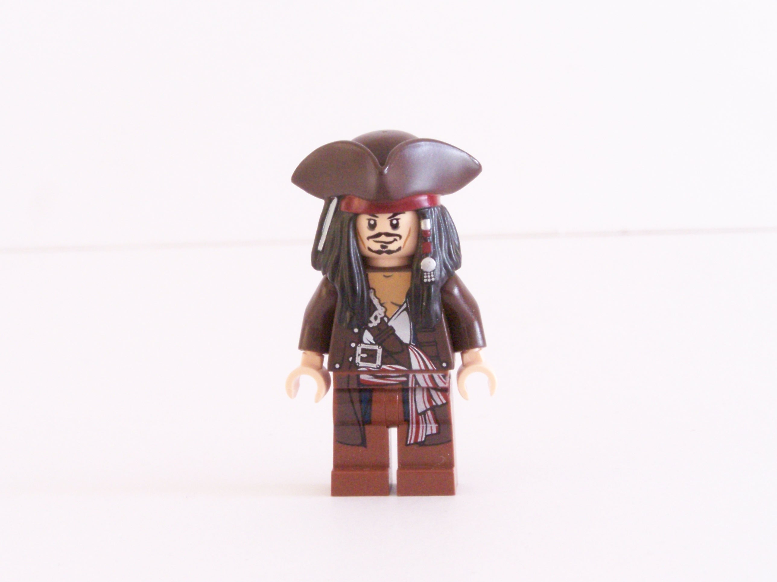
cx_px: 388
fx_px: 2110
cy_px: 291
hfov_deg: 20.9
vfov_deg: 15.7
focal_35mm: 94
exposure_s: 1/1.43
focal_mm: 15.6
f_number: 8
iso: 400
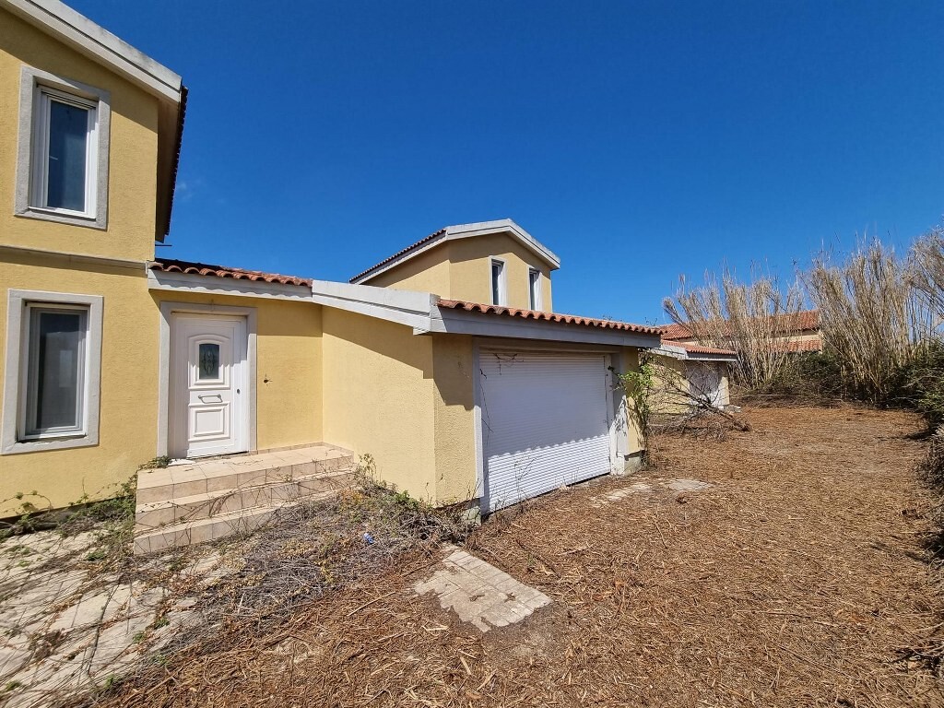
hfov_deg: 106.2
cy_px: 354
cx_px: 472
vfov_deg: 89.9
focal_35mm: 13
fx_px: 355
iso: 50
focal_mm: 2.2
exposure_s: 1/2856
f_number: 2.2
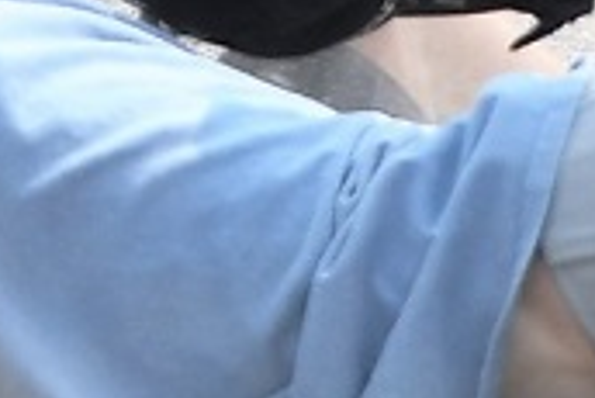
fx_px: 29735
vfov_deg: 0.8
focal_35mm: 1798
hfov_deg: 1.1
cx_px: 806
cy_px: -536
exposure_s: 1/1000
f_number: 5
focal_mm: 165
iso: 200
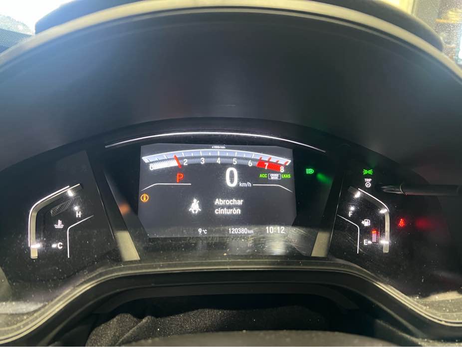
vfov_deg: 53.1
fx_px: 347
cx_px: 231
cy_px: 174
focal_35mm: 26
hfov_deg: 67.3
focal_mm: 5.7
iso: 640
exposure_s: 1/40
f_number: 1.5
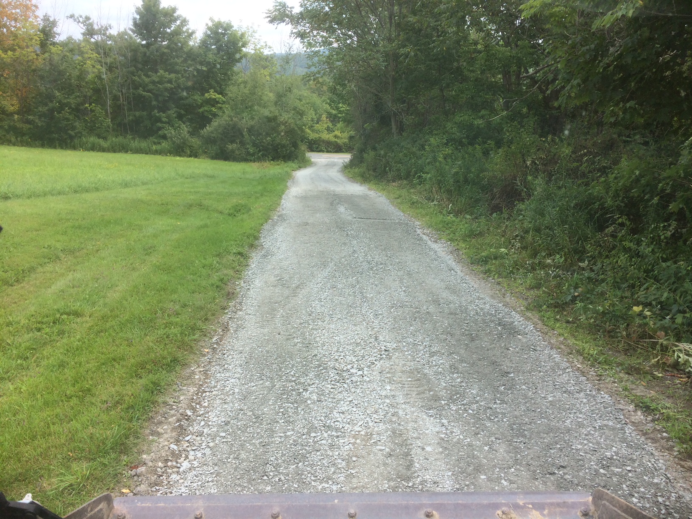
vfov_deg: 48.2
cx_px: 346
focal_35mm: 29
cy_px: 260
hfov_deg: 61.7
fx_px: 580
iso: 32
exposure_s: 1/586
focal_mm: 4.15
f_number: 2.2
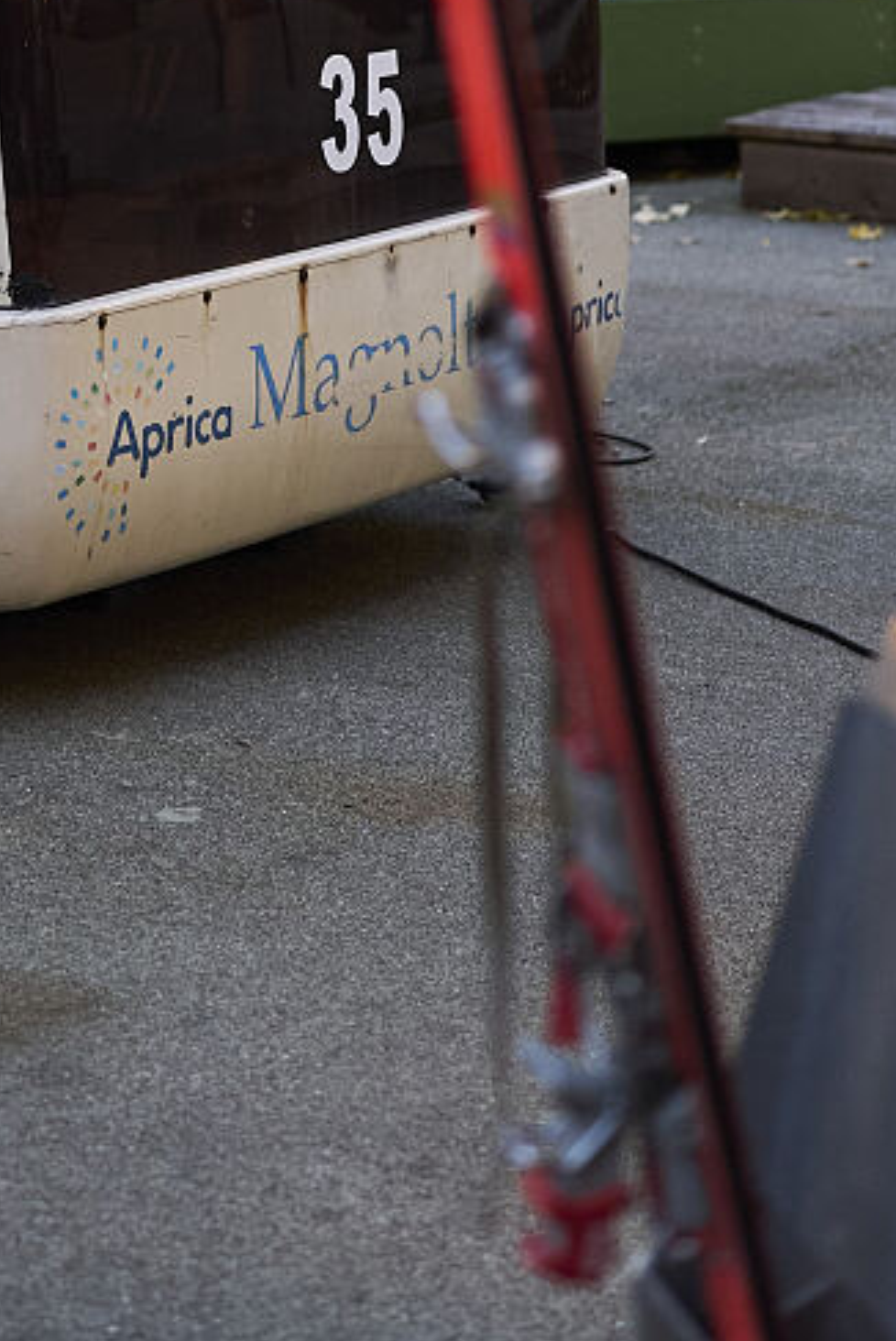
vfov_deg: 15.2
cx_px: -44
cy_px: -338
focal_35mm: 129
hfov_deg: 10.5
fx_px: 4809
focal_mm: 35
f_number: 1.4
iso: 1000
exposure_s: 1/160
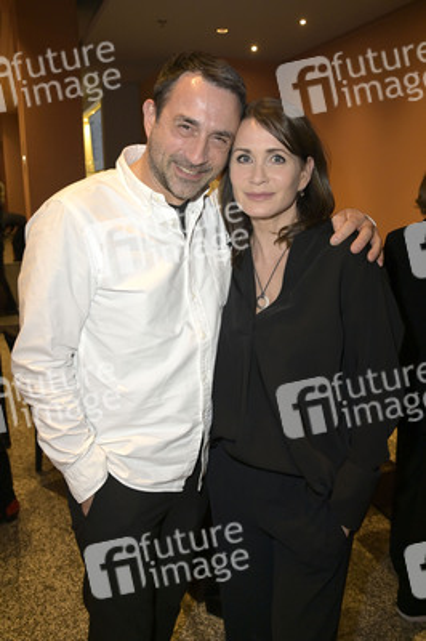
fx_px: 533
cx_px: 213
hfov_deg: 43.5
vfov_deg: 62.0
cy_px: 320
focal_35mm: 30
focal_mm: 30
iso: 2000
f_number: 5.6
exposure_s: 1/80
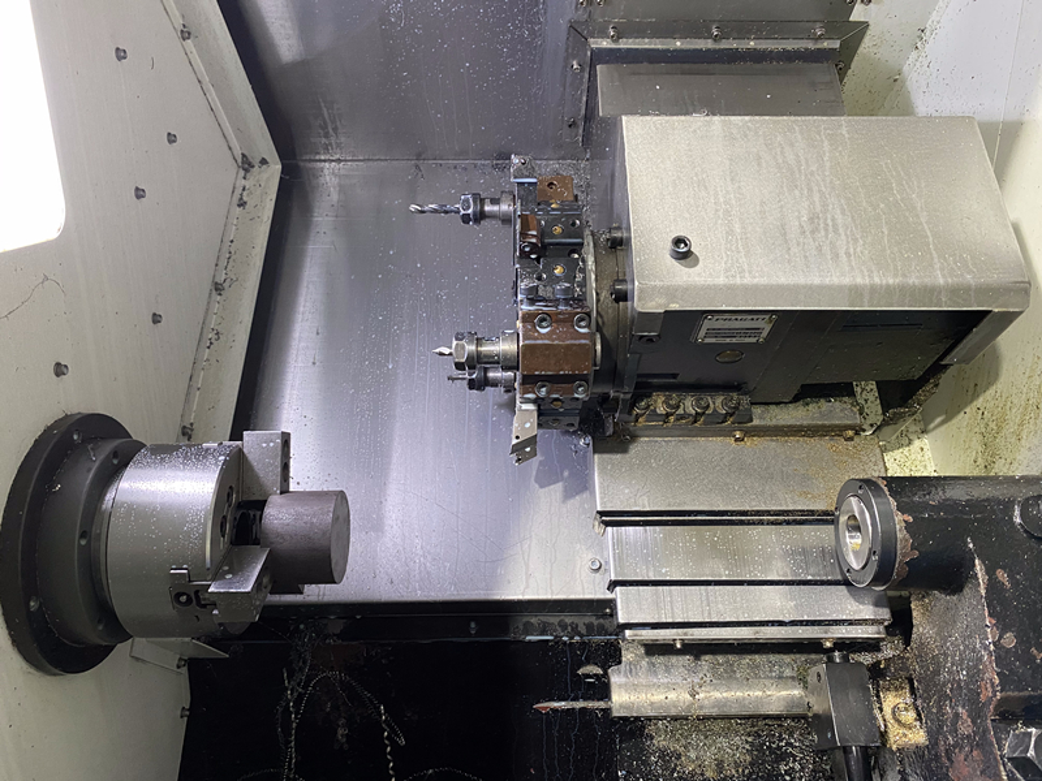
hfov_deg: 65.3
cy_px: 390
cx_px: 521
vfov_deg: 51.4
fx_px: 813
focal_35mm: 27
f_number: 1.8
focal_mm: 5.54
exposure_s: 1/33.3
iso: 100
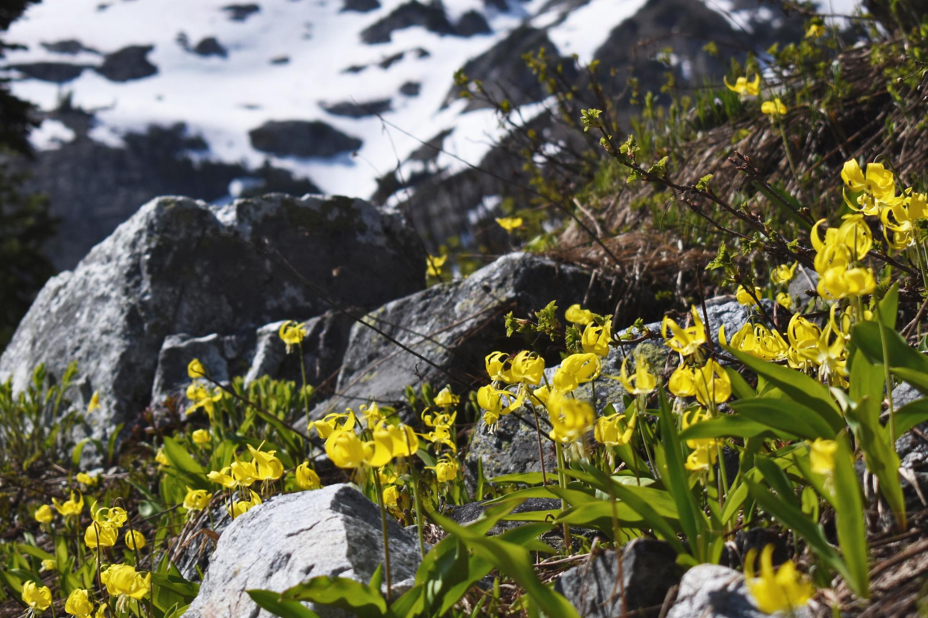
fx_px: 3138
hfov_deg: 16.8
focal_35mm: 122
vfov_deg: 11.3
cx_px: 588
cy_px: 284
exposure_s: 1/4000
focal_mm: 55
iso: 320
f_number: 6.3
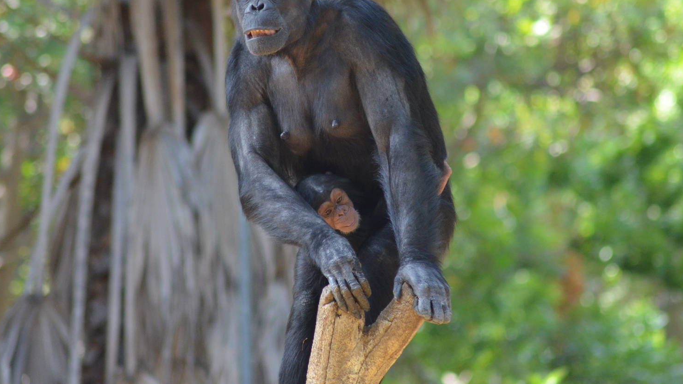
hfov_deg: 5.1
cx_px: 329
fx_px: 7696
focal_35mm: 425
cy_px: 169
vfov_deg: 2.9
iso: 1600
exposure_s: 1/400
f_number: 5
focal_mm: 250
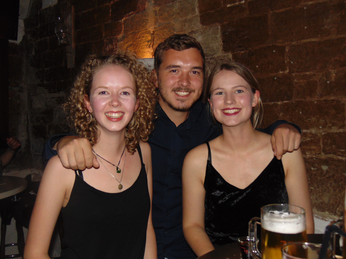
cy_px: 130
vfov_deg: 40.7
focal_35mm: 35
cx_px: 173
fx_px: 350
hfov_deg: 52.6
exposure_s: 1/50
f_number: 3.2
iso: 200
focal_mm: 6.3
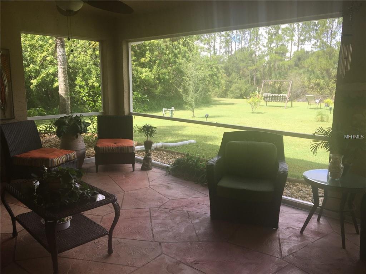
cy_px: 137
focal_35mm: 29
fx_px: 307
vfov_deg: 48.2
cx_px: 183
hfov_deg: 61.7
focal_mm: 4.15
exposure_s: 1/237
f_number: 2.2
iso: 25
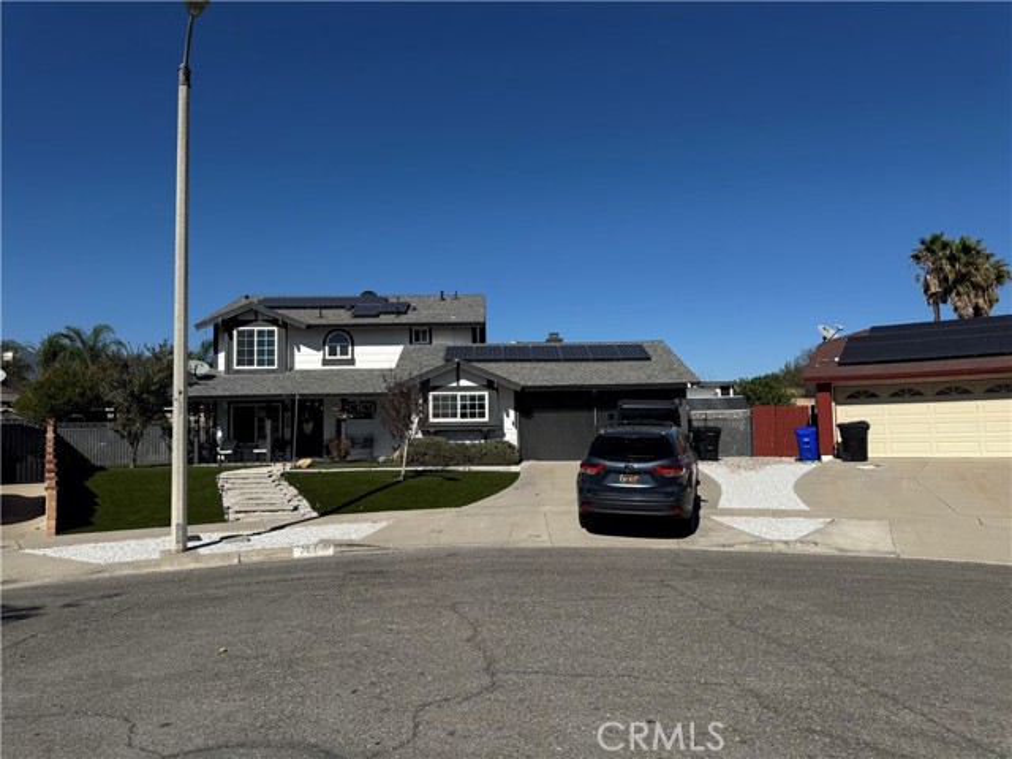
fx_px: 702
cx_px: 506
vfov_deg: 56.8
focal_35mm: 24
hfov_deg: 71.6
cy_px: 380
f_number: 1.78
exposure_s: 1/7937
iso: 80
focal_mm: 6.76
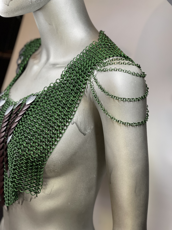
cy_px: 115
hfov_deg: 22.9
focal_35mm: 64
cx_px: 86
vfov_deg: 30.3
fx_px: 424
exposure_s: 1/60
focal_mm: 7.5
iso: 160
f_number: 2.2
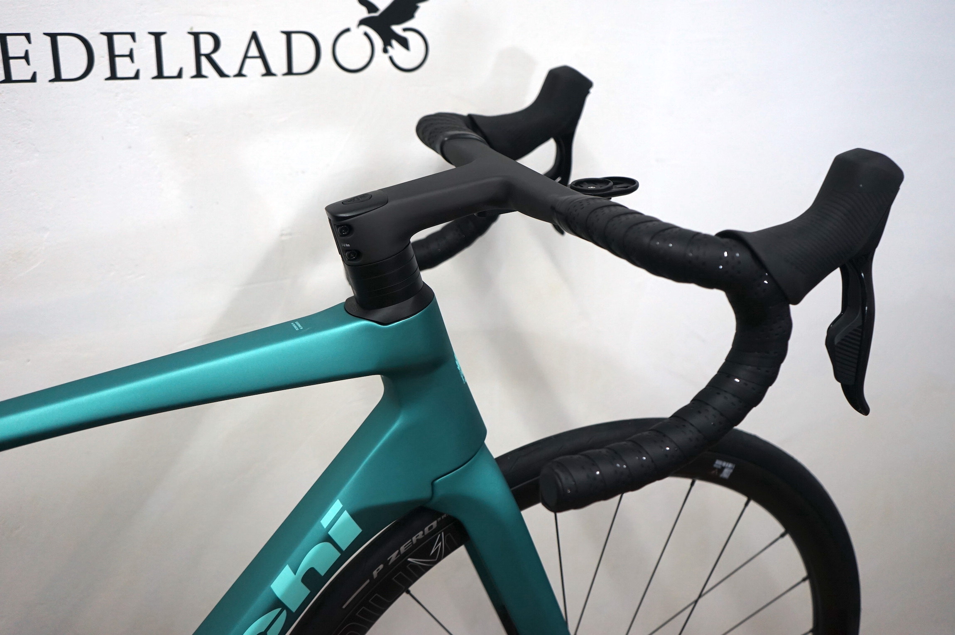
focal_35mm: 36
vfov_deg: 36.8
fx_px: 954
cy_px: 318
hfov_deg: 53.2
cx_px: 478
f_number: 4
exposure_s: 1/160
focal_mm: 36
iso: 1000
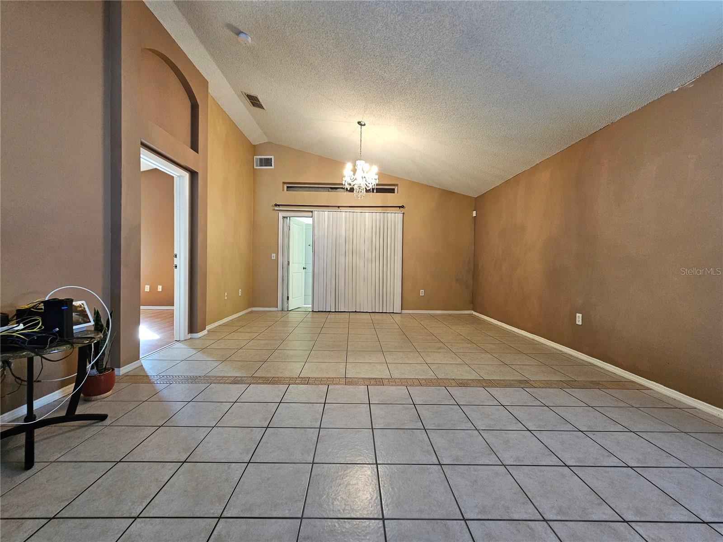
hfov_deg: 106.2
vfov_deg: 89.9
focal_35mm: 13
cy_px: 271
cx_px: 362
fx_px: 272
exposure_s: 1/60.2
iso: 250
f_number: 2.2
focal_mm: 2.2
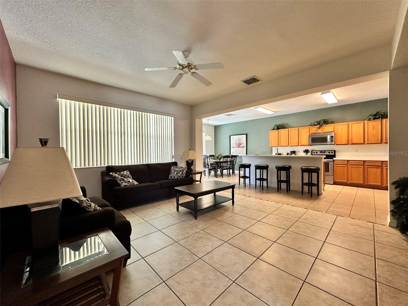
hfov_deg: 102.1
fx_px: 165
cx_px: 204
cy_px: 153
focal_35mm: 14
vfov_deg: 85.7
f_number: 2.2
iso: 160
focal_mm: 2.22
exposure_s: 1/60
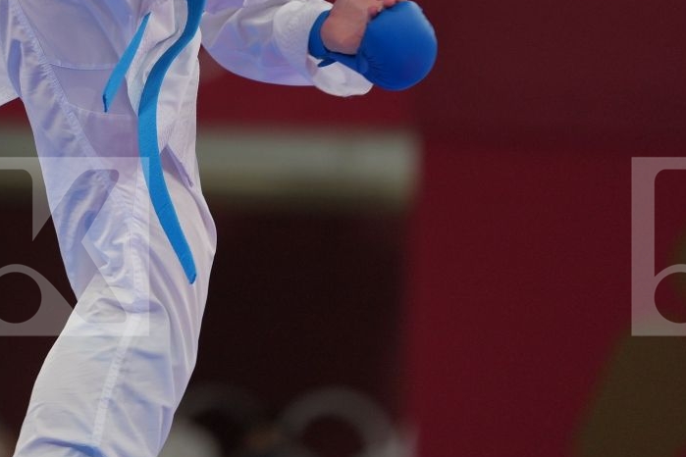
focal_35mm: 515
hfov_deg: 4.0
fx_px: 9813
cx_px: 58
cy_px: -102
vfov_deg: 2.7
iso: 500
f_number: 2.8
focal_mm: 200
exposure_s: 1/1000
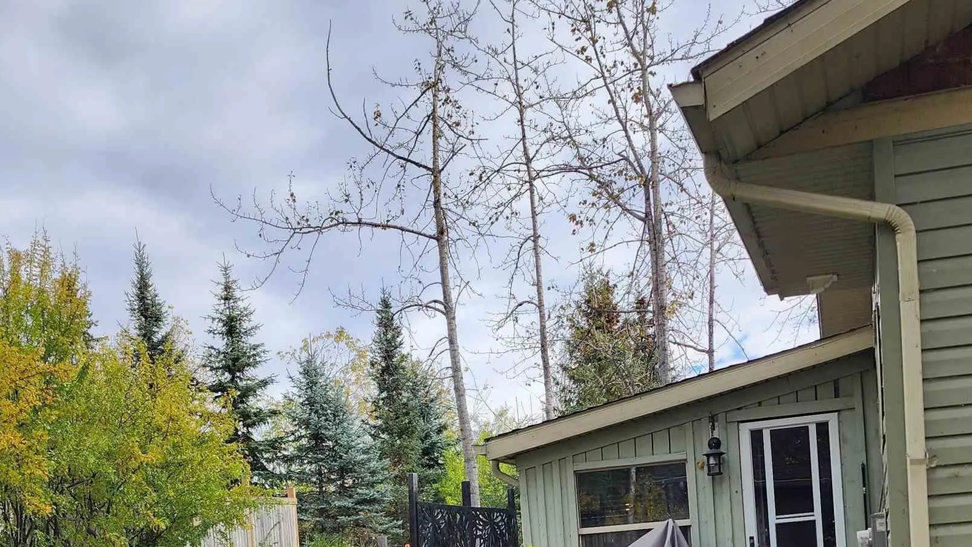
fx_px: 1237
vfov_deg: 23.2
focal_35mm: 48
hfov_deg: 42.8
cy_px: 620
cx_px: 538
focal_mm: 6.4
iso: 12
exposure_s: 1/497
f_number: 1.8
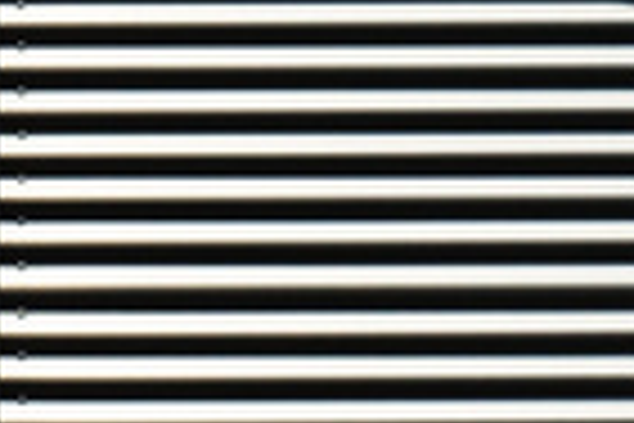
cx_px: -477
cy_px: -164
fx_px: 6578
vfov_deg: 3.7
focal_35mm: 374
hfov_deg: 5.4
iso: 200
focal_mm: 35
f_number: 9
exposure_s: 1/320
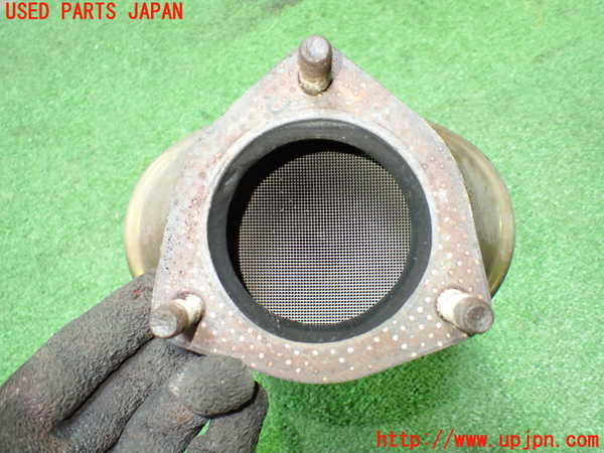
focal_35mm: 30
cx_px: 302
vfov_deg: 46.8
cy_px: 226
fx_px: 523
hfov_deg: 60.0
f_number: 2.3
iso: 800
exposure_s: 1/40
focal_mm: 5.4
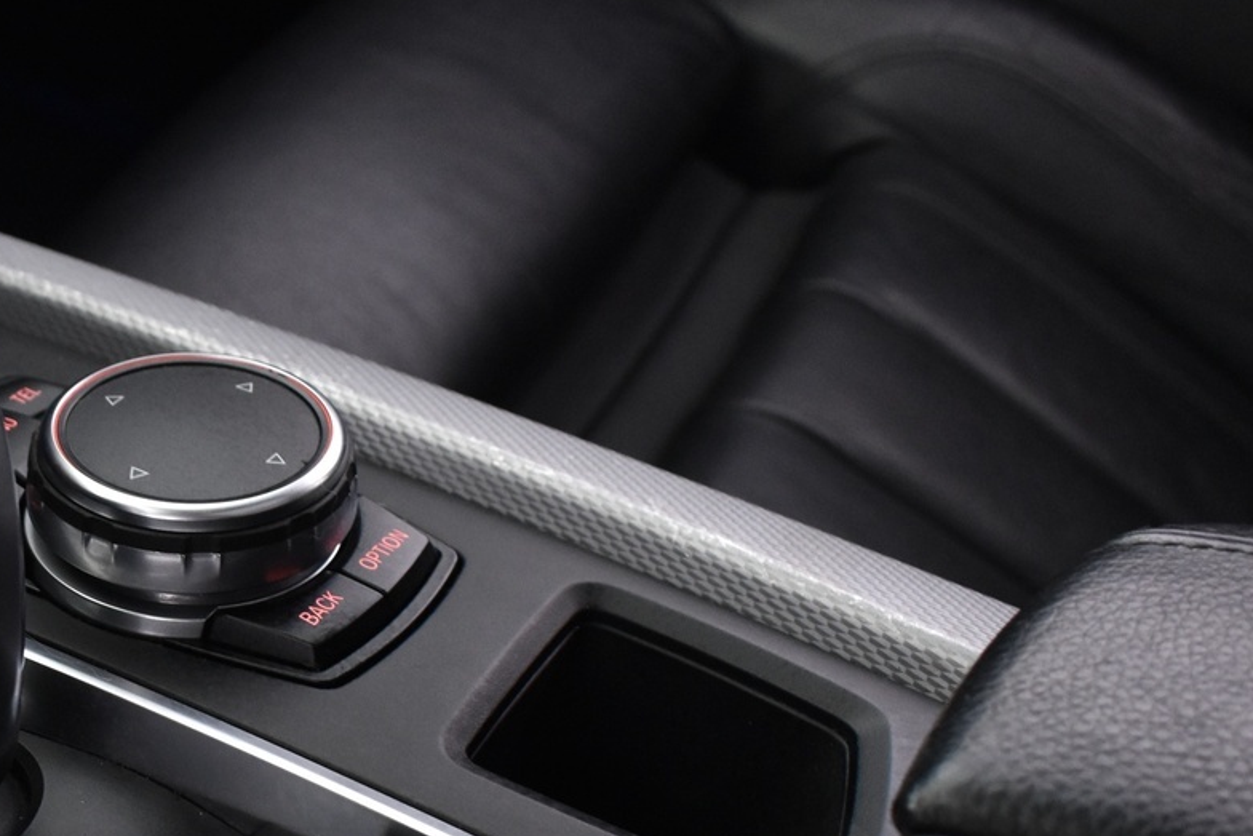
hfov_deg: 30.9
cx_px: 120
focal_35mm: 62
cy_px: 724
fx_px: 2158
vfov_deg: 21.5
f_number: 5
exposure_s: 1/13
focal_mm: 20
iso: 1250
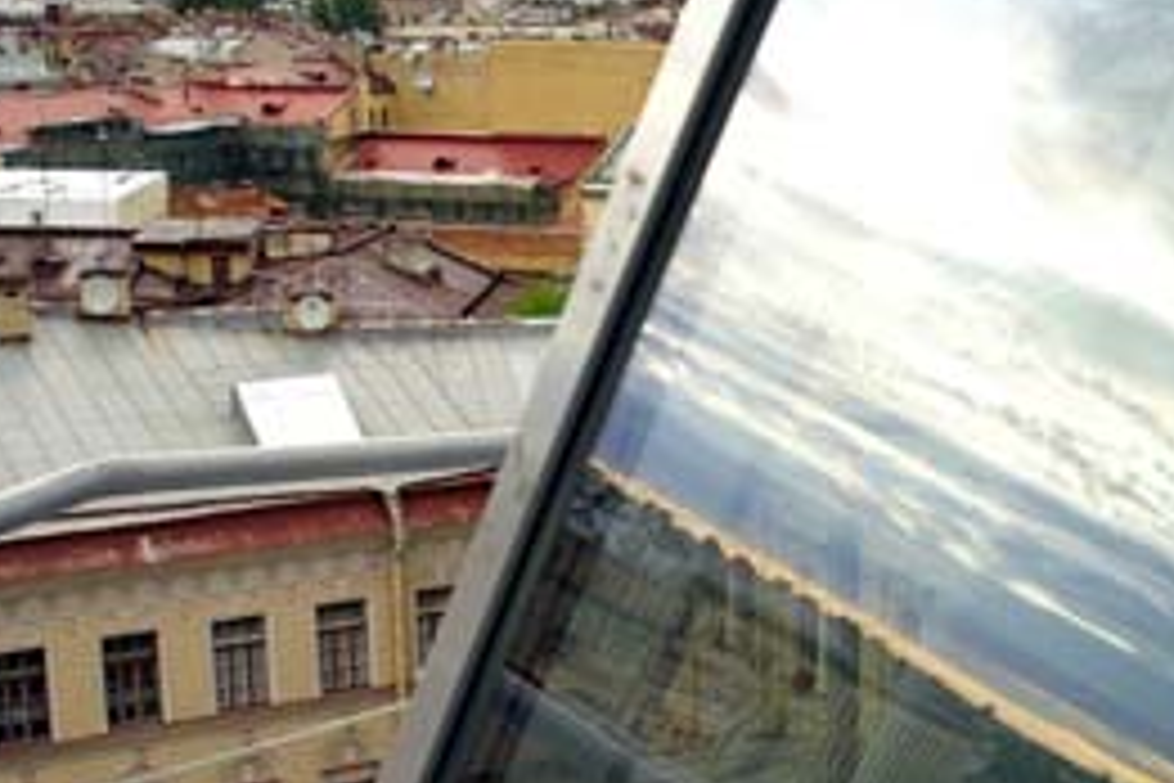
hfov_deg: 31.8
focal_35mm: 62
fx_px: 2022
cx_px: 868
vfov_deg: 21.9
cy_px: 497
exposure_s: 1/45
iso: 100
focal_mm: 24
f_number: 4.5
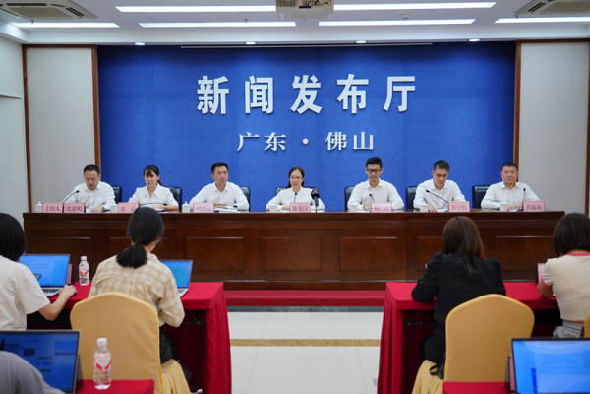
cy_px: 197
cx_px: 295
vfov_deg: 35.1
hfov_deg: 50.7
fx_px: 623
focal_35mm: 38
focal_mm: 38
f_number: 4
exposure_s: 1/200
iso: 1000
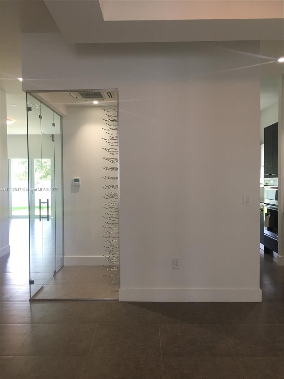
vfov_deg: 61.7
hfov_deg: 48.2
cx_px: 142
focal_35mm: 29
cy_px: 190
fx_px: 317
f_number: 2.2
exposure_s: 1/15
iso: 25
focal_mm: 4.15
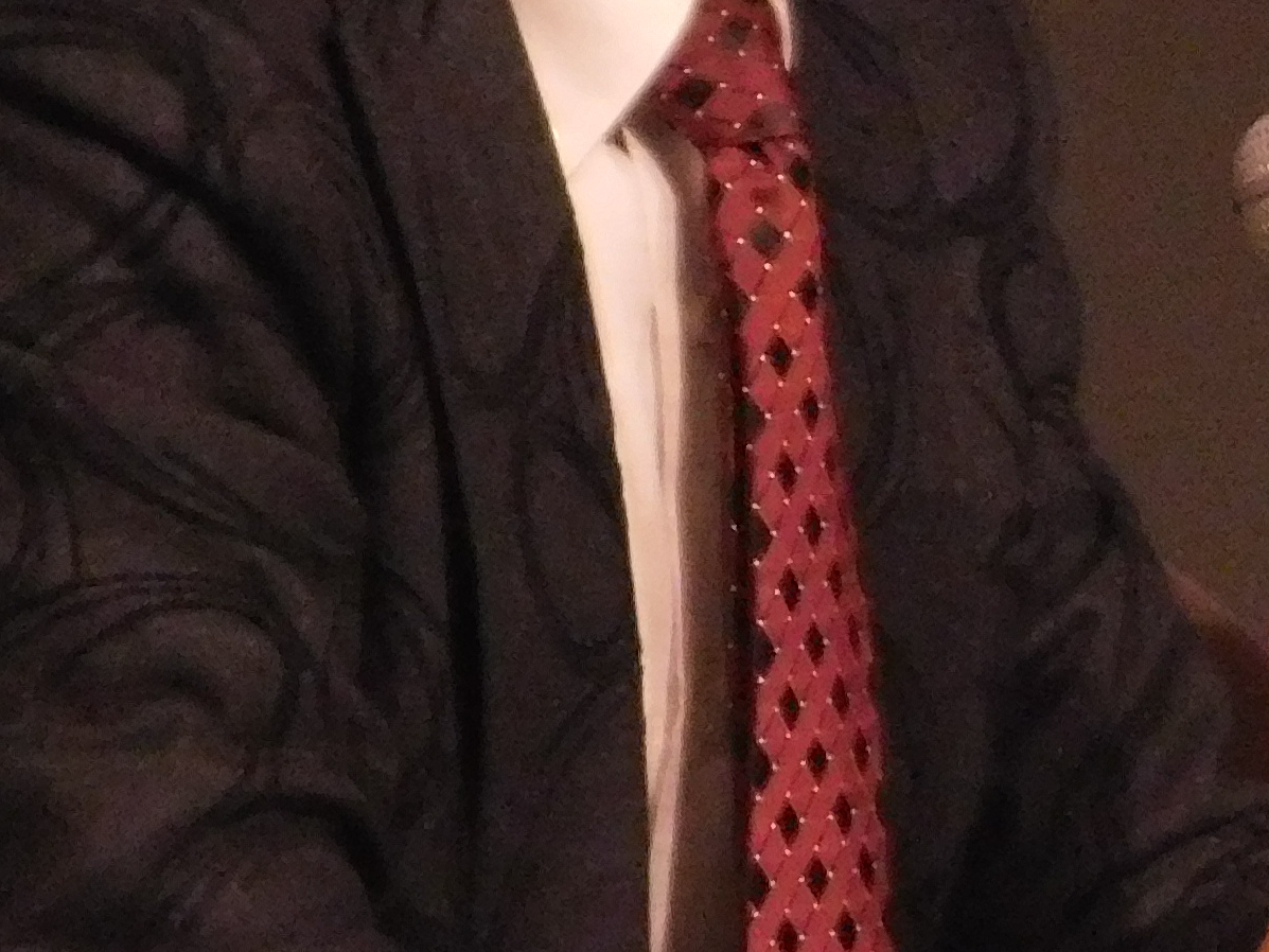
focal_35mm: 2221
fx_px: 81429
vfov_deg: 0.7
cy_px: -223
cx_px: 1431
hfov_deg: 0.9
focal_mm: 102.5
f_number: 6
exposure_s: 1/25
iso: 800
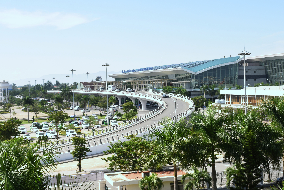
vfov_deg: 20.1
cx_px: 157
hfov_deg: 29.8
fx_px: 534
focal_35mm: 68
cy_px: 86
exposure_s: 1/125
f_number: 8
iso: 100
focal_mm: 35
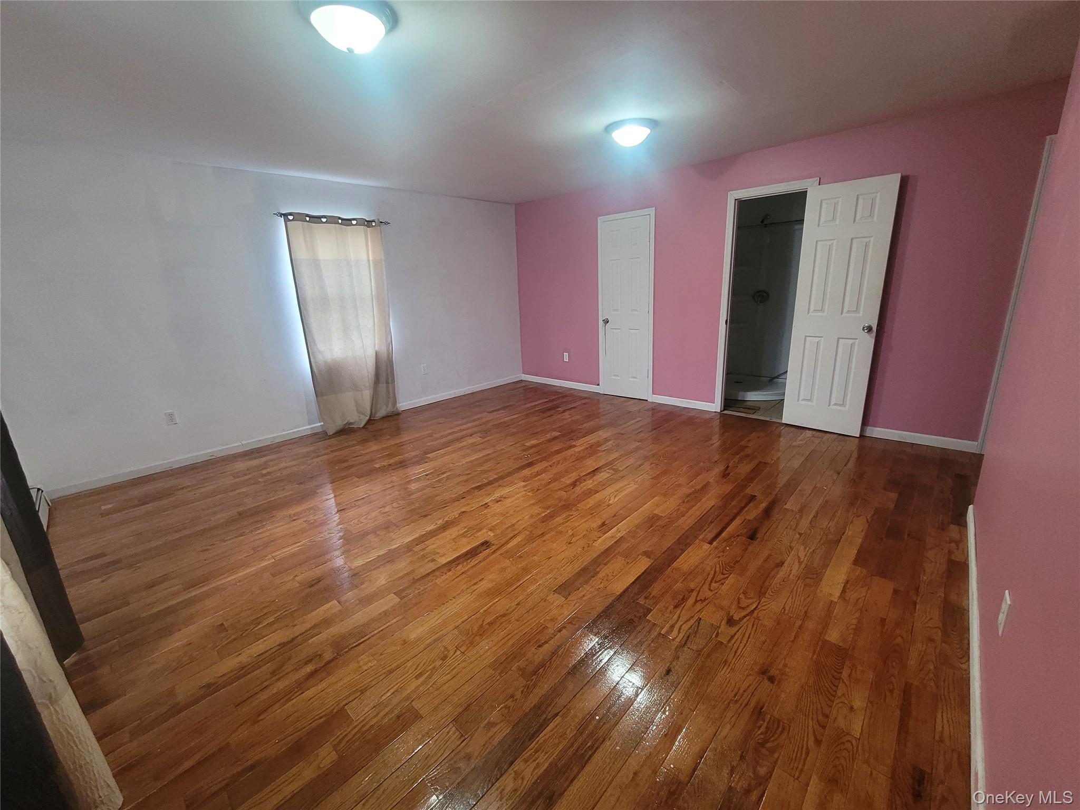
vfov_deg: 89.9
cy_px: 405
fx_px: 406
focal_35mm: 13
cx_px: 540
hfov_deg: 106.2
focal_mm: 2.2
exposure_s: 1/30
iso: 500
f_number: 2.2
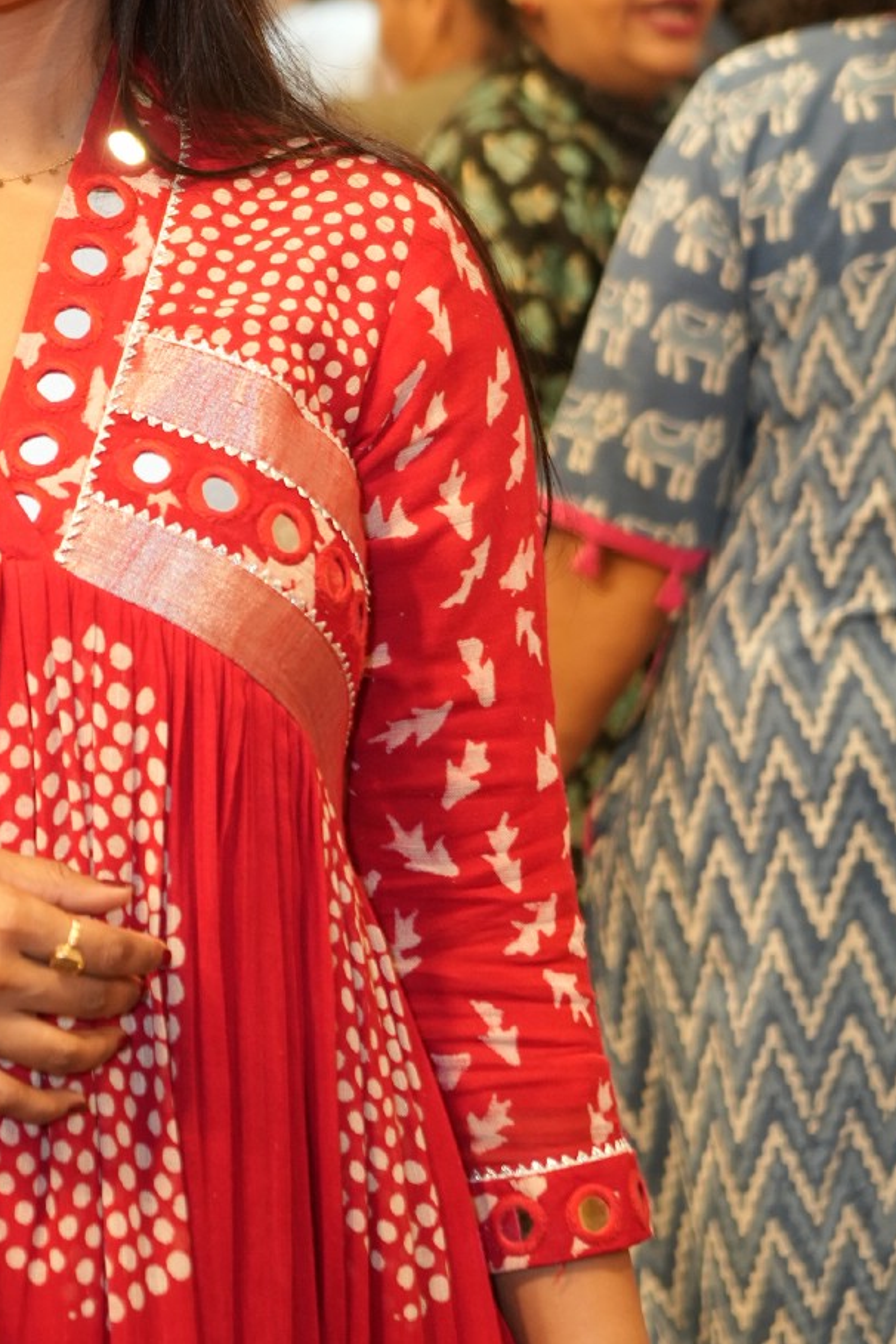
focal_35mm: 134
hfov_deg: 10.2
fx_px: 5002
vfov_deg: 15.2
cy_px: 272
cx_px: 1
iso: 800
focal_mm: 58
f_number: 4
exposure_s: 1/125
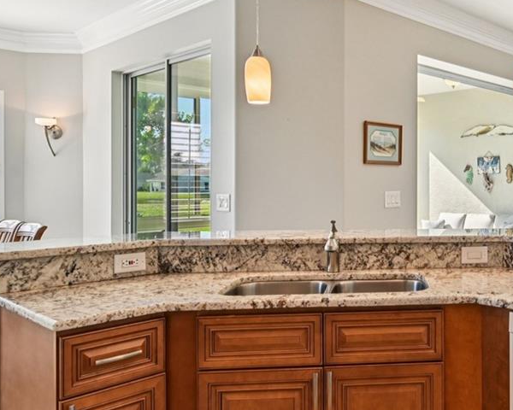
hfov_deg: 47.5
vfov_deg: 42.1
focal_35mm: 35
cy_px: 174
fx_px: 531
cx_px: 439
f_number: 8
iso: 400
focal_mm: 14
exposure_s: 1/200
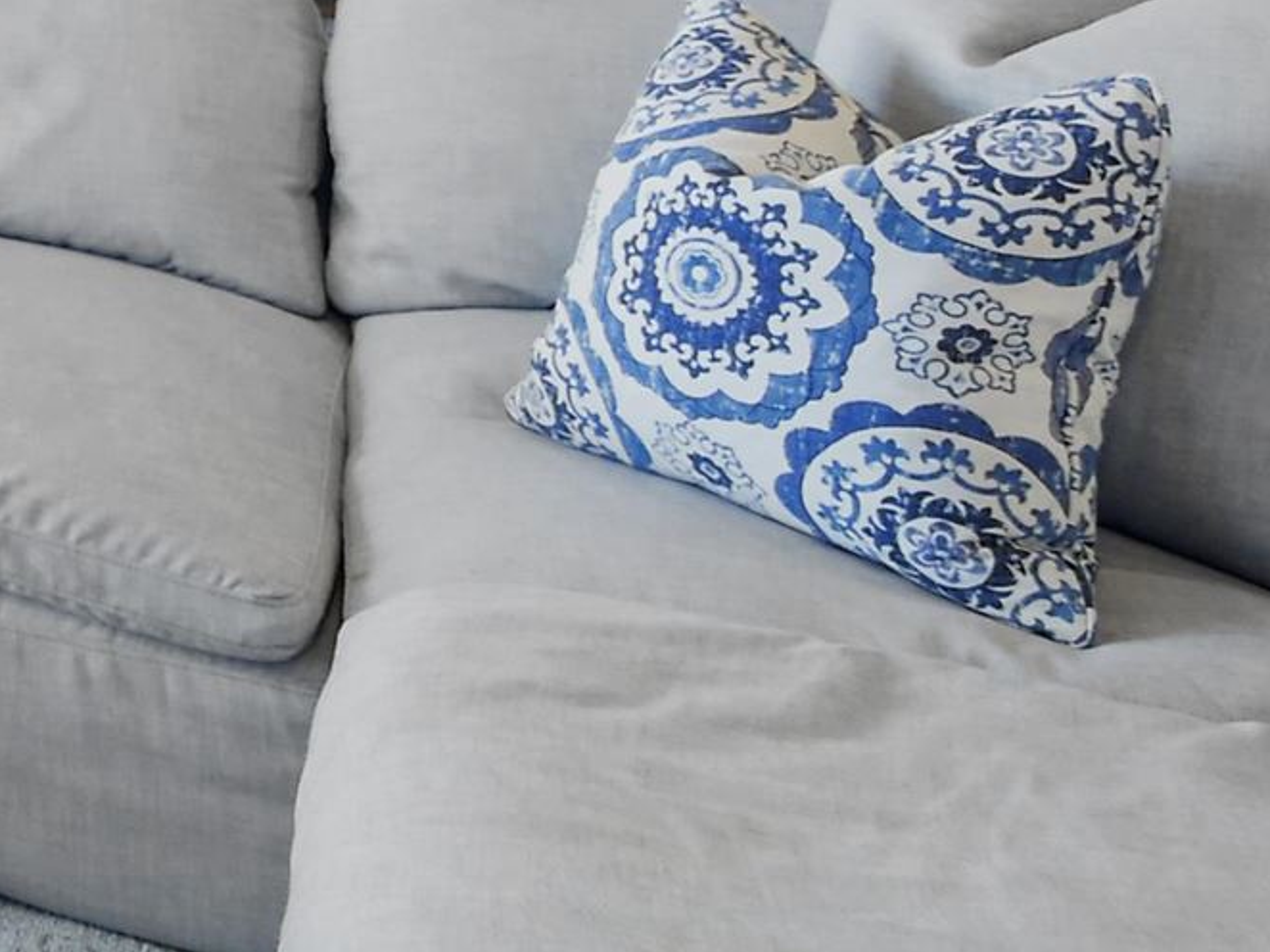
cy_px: -384
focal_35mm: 65
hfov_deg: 16.7
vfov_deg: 20.1
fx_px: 2384
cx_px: -1554
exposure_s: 1/13
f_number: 4
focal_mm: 7
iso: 400
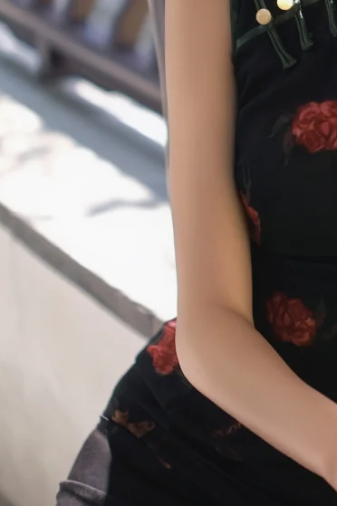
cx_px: 460
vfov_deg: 14.0
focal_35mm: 145
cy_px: 64
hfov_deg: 9.3
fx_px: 2038
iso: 400
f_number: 1.4
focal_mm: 33
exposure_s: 1/500
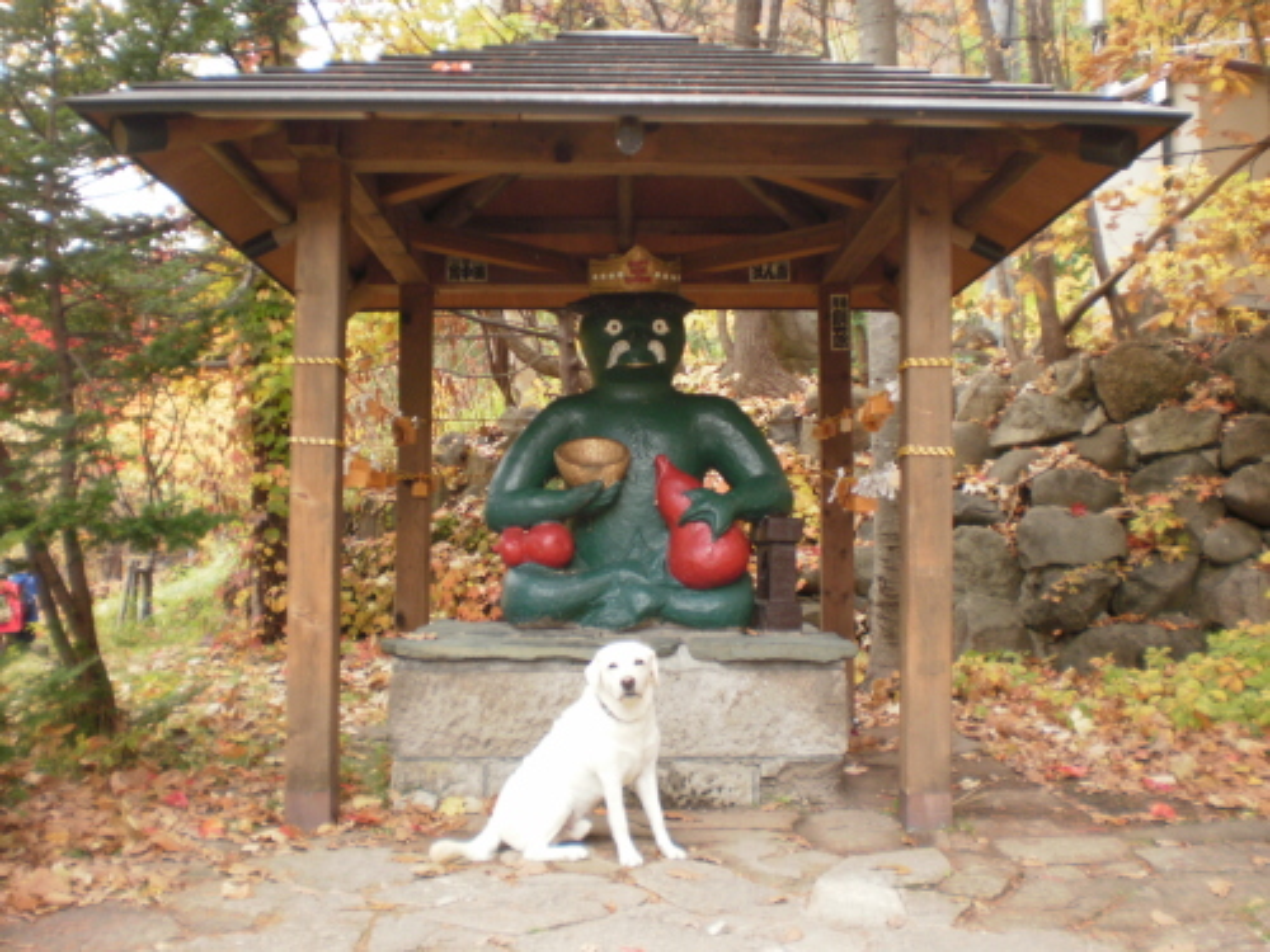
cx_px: 635
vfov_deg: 39.7
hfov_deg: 51.4
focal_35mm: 36
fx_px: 1321
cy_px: 476
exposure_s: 1/25
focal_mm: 6.3
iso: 125
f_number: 3.1
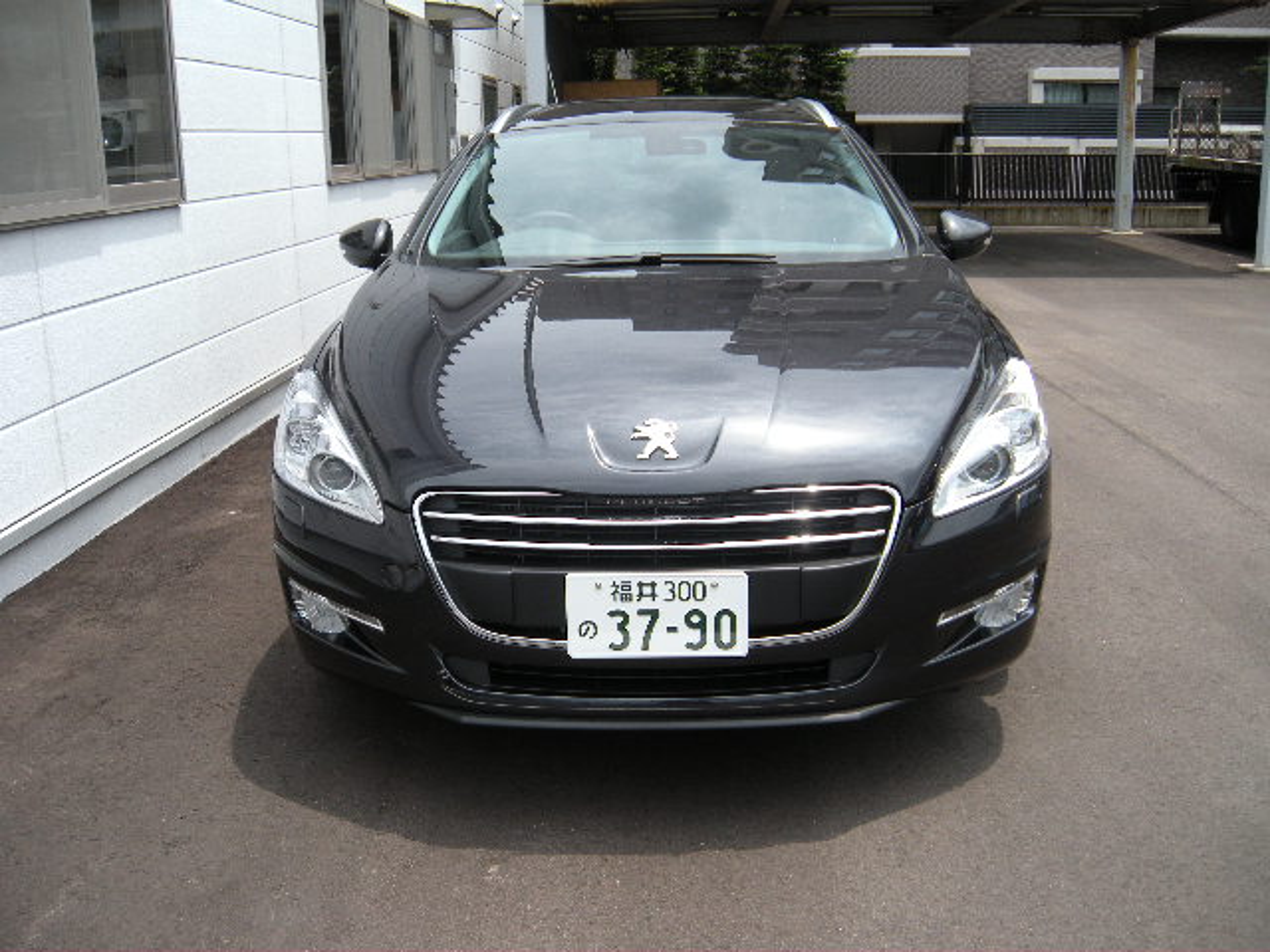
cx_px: 635
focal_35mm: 35
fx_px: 1284
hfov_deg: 52.6
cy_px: 476
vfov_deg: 40.7
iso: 64
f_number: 3.8
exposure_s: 1/442
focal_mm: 5.9
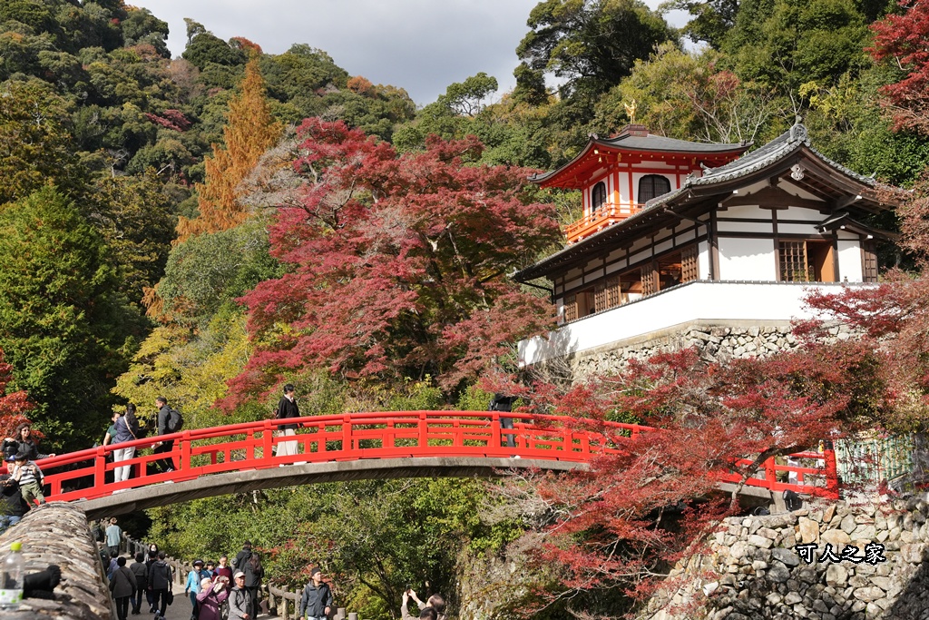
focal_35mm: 49
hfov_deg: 40.6
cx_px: 464
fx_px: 1257
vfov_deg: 27.7
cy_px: 310
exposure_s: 1/5000
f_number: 6.3
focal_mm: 48.7
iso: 1600
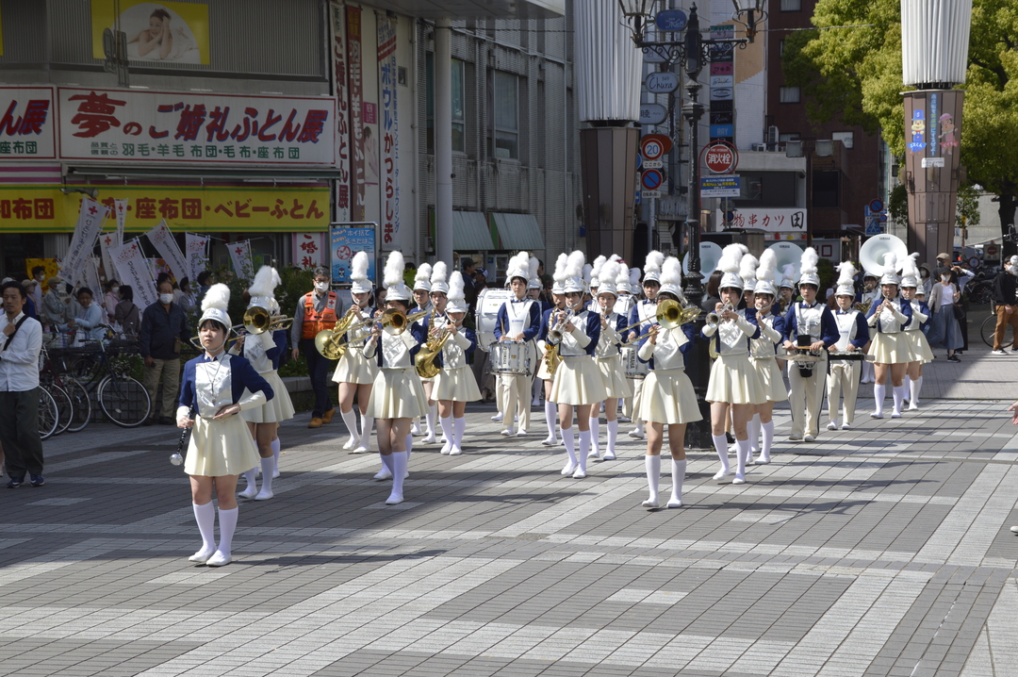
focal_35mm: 69
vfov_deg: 19.7
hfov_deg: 29.3
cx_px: 509
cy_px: 338
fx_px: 1949
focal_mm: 46
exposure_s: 1/200
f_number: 7.1
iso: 100
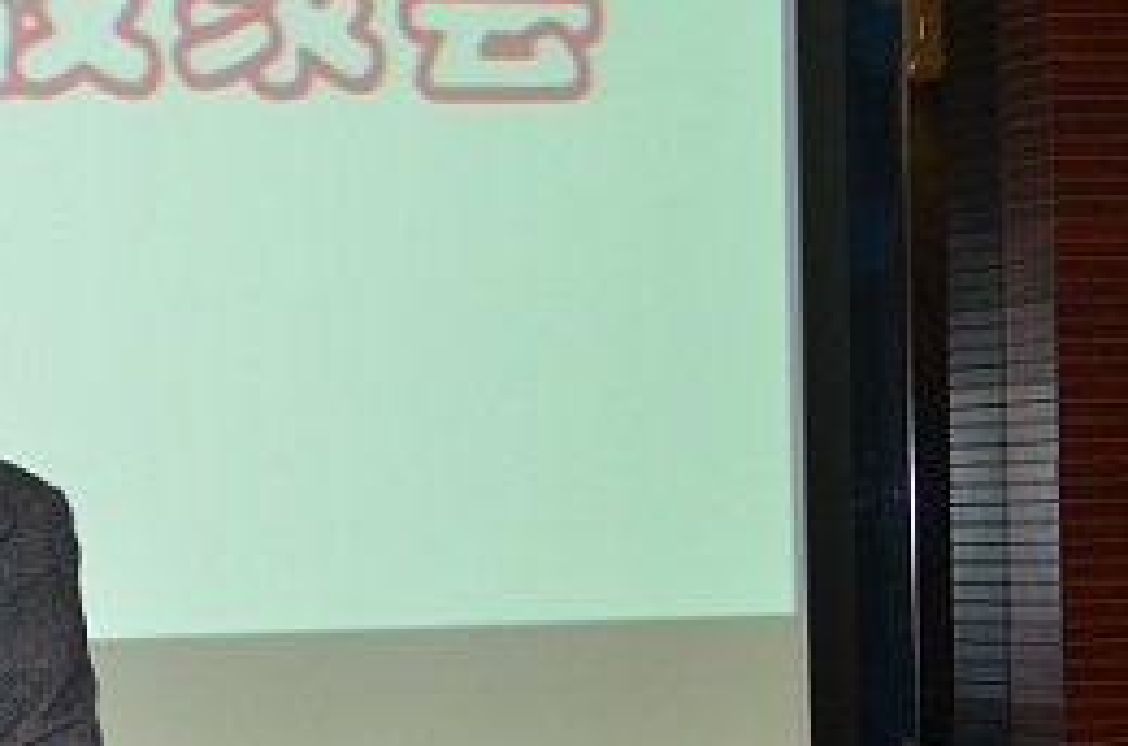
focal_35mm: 116
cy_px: 557
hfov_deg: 16.4
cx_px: -503
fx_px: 3611
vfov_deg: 11.8
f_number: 5
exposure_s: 1/60
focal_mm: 25
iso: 1000
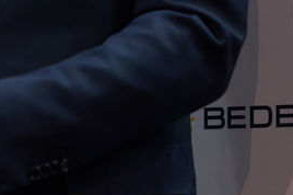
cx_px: -107
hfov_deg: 8.5
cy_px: -234
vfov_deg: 5.6
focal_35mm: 239
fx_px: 1943
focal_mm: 50
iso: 2000
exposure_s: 1/500
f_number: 2.2
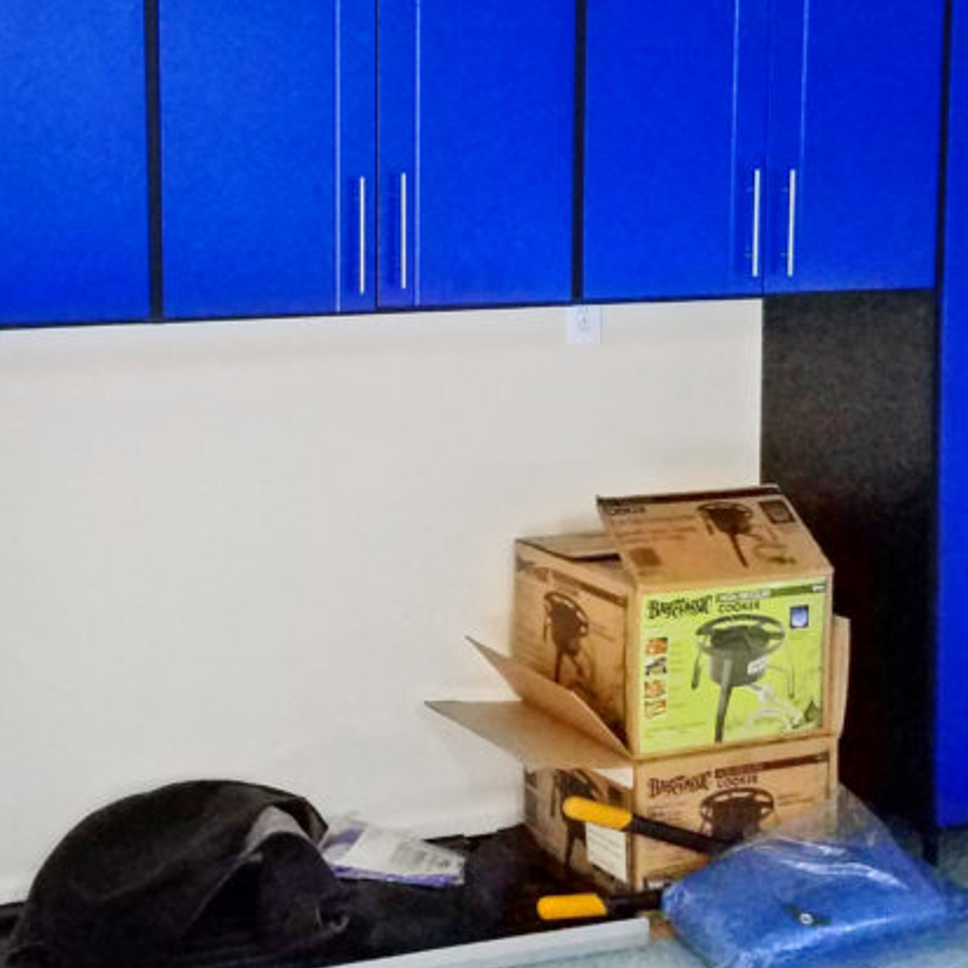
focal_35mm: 57
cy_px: 307
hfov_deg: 29.9
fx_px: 1803
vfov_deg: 29.8
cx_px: 349
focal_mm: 4.2
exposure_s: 1/10
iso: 500
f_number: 1.7
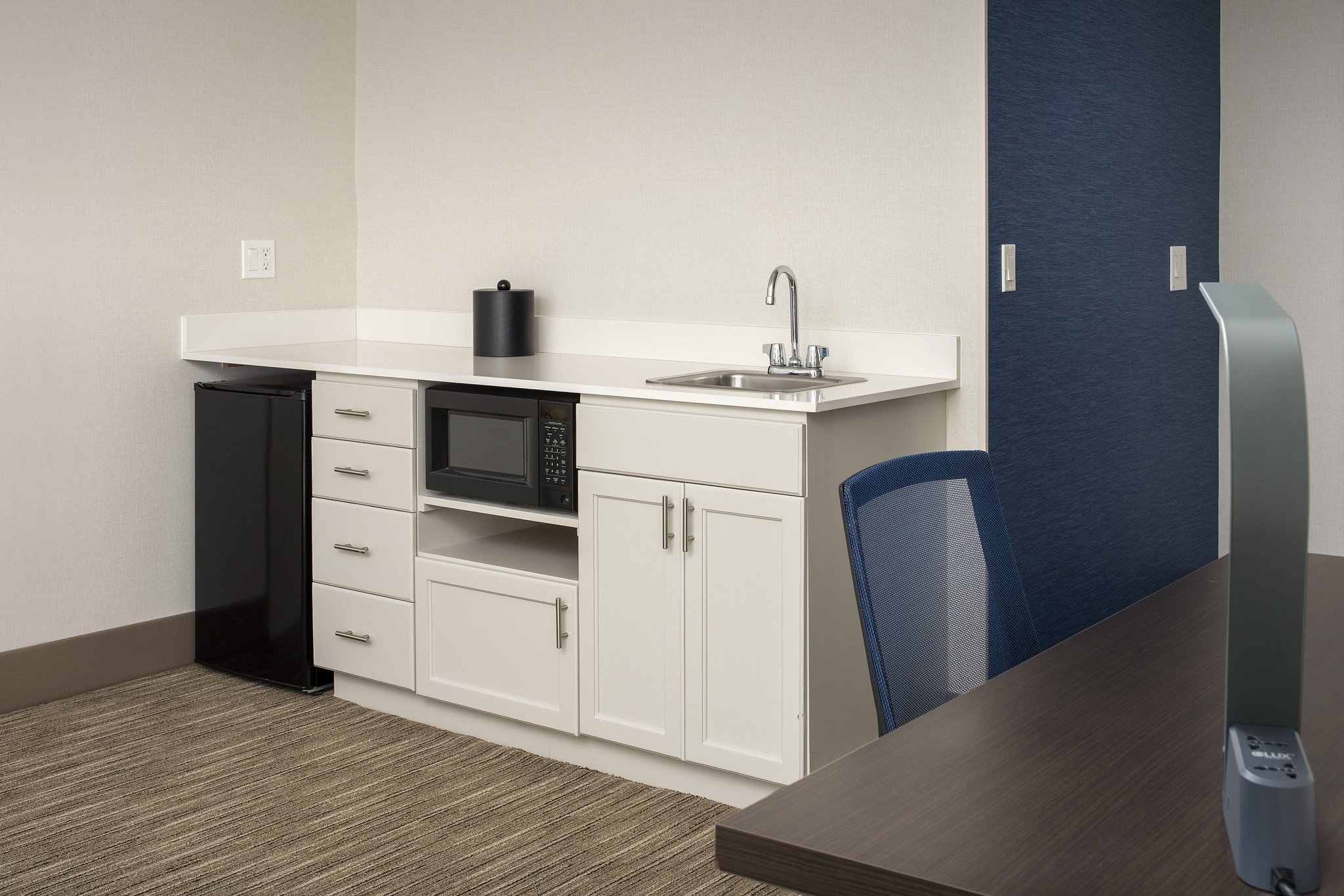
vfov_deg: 33.4
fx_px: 1493
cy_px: 448
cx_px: 672
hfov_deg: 48.5
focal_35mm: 40
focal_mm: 40
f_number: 11
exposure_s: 1/250
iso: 400
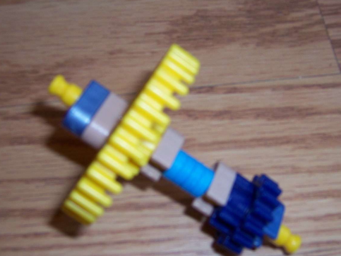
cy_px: 152
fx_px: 443
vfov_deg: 32.1
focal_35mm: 45
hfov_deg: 42.1
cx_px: 167
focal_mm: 5.5
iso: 80
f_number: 2.8
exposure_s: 1/60
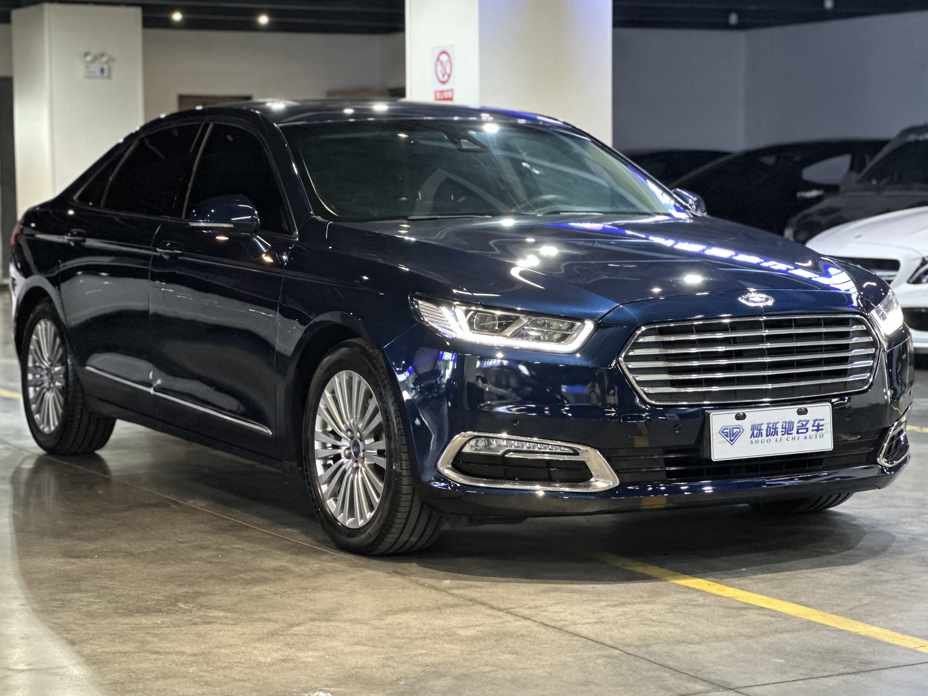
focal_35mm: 81
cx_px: 449
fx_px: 2172
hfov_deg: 24.1
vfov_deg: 18.2
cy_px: 351
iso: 500
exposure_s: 1/15
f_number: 2.8
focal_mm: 9
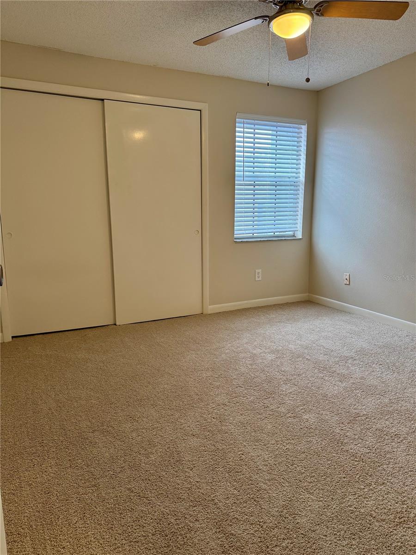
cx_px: 208
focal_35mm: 24
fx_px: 385
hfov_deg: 56.8
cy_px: 278
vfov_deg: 71.6
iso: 200
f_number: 1.78
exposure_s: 1/120
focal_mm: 6.76
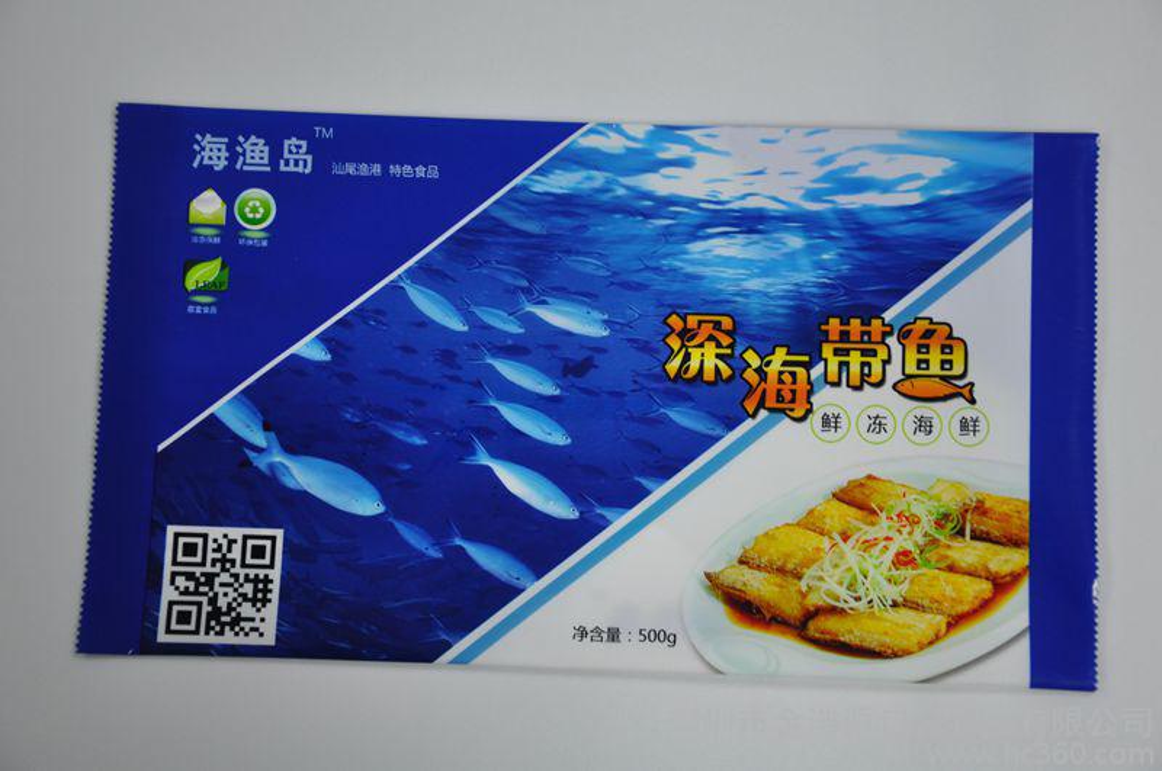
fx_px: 2321
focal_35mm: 72
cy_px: 386
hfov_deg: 28.1
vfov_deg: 18.9
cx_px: 581
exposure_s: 1/15
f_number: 4.8
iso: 400
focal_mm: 48
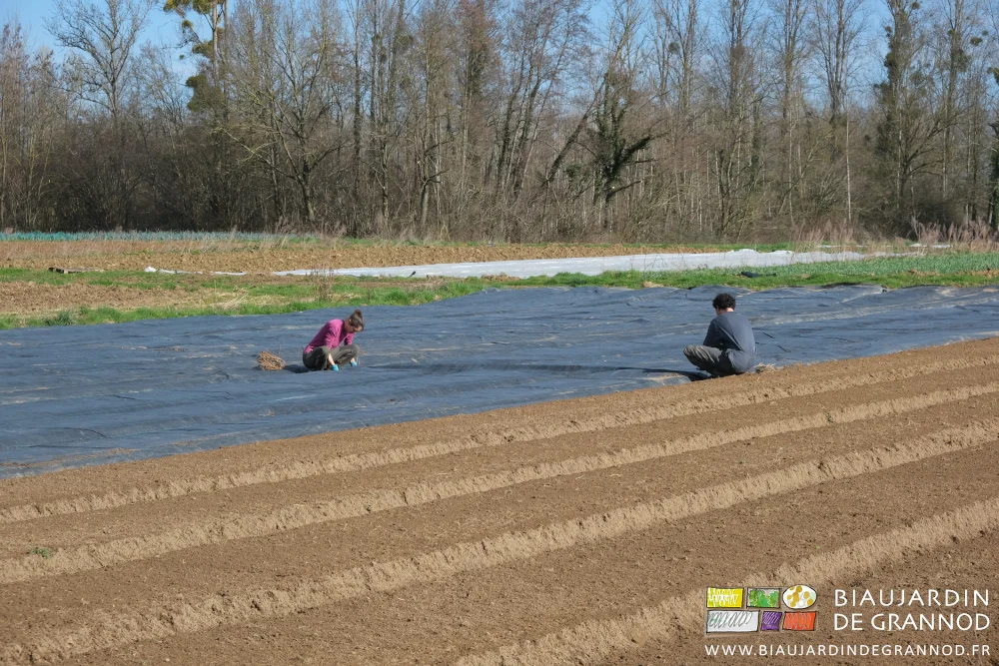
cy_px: 333
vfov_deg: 16.5
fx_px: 2303
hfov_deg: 24.5
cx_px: 500
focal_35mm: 83
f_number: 8
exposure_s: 1/280
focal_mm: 55
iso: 160
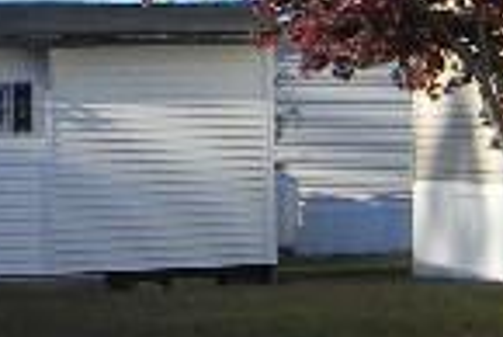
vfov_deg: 6.7
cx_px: 1443
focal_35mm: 206
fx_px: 2881
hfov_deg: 8.5
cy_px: 7
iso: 80
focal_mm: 5
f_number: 3.5
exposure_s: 1/478
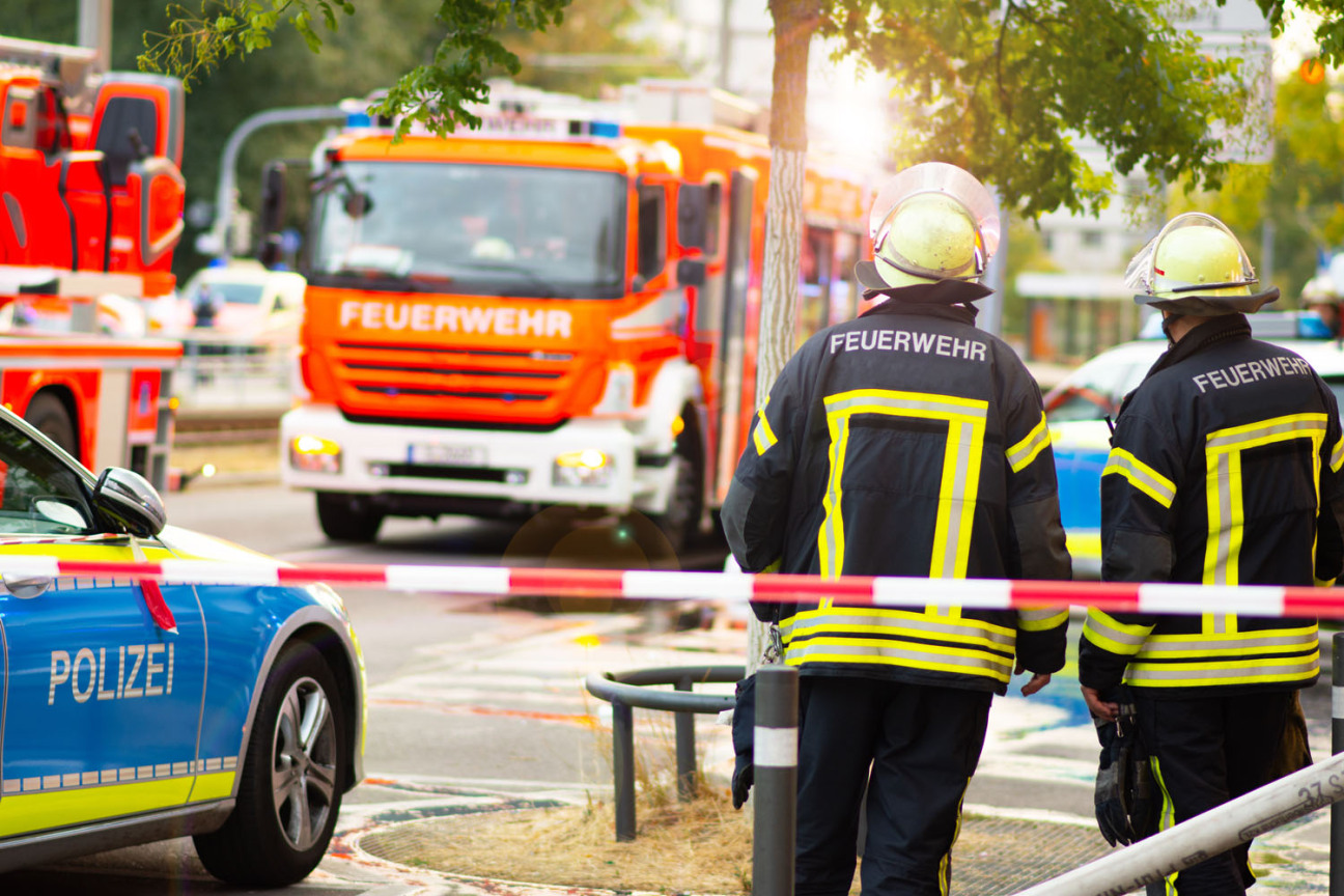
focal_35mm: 128
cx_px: 672
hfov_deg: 16.1
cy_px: 448
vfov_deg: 10.8
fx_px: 4760
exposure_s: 1/125
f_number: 2.2
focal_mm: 85
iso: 320
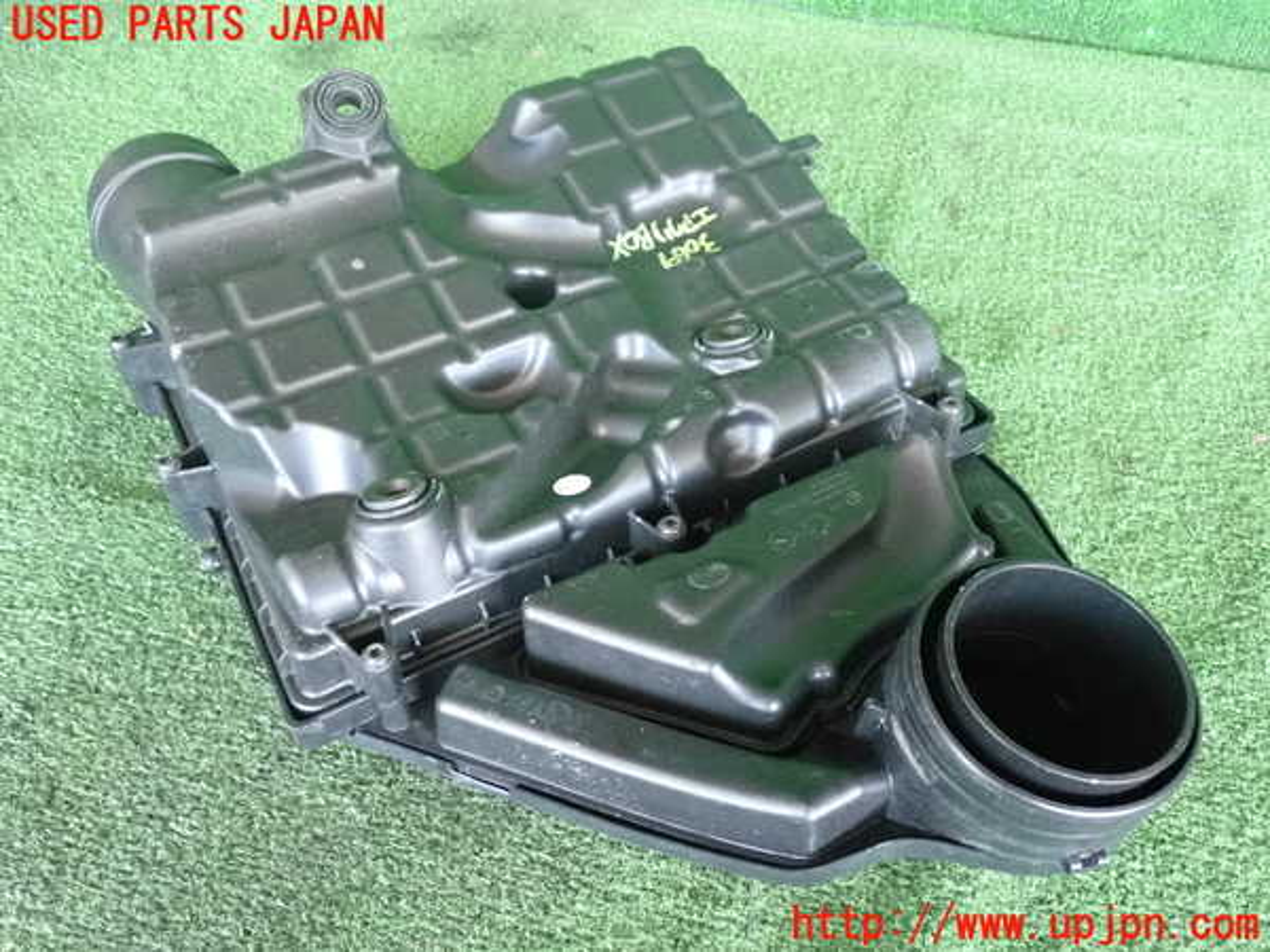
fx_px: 1174
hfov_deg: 56.8
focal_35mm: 32
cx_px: 635
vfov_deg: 44.2
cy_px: 476
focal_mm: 5.79
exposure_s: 1/125
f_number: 2.4
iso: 1600
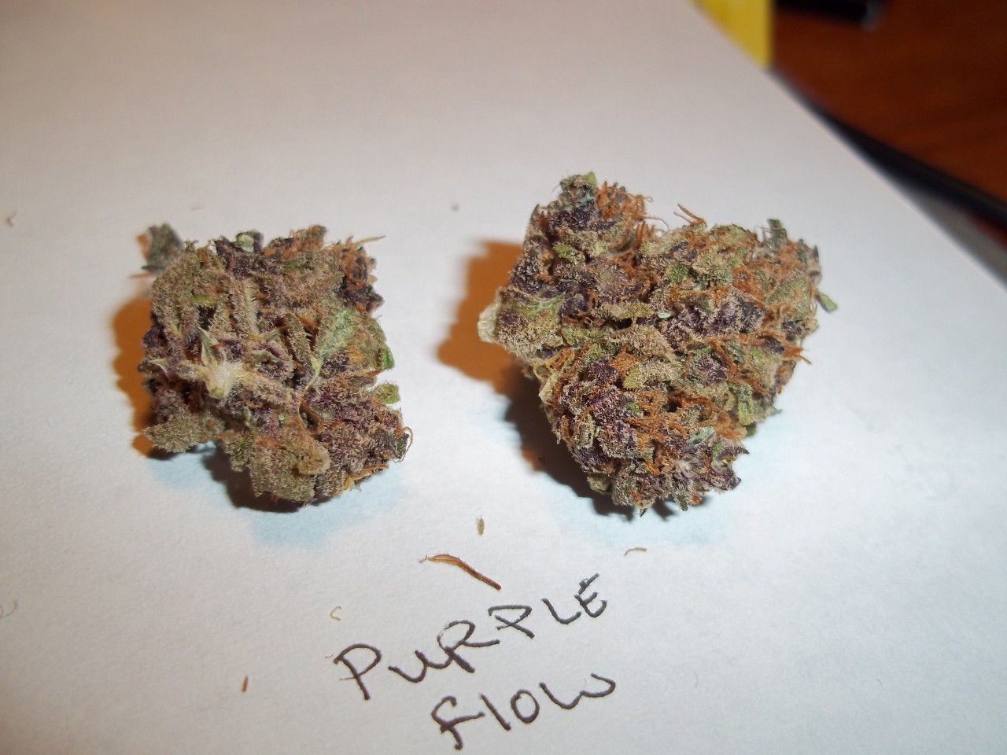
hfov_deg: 51.4
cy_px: 378
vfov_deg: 39.7
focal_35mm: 36
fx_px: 1047
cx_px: 504
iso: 80
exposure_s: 1/30
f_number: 3.1
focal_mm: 6.5
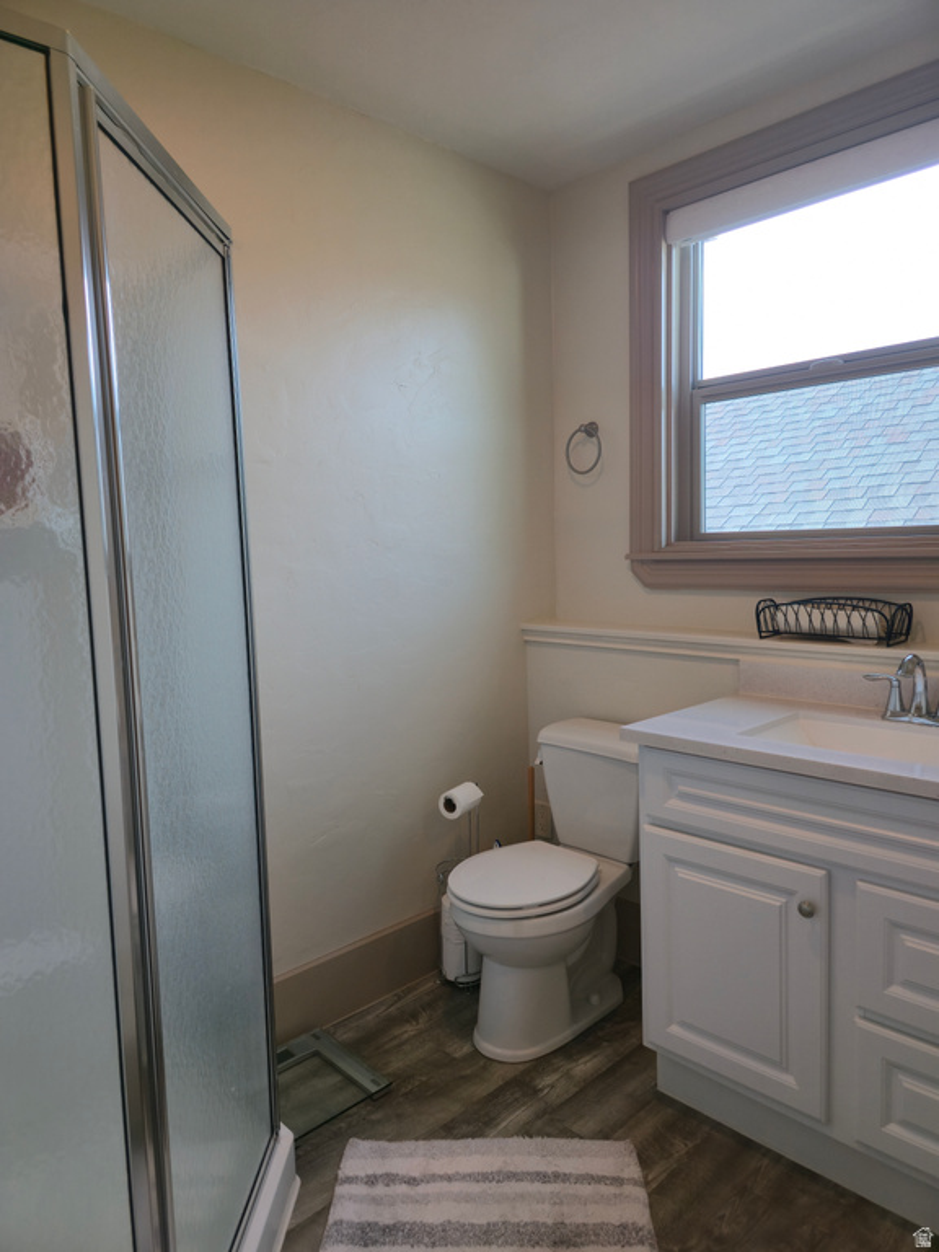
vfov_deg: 73.9
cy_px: 626
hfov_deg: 58.9
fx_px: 832
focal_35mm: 23
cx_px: 470
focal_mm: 6.3
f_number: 1.7
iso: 20
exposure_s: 1/60
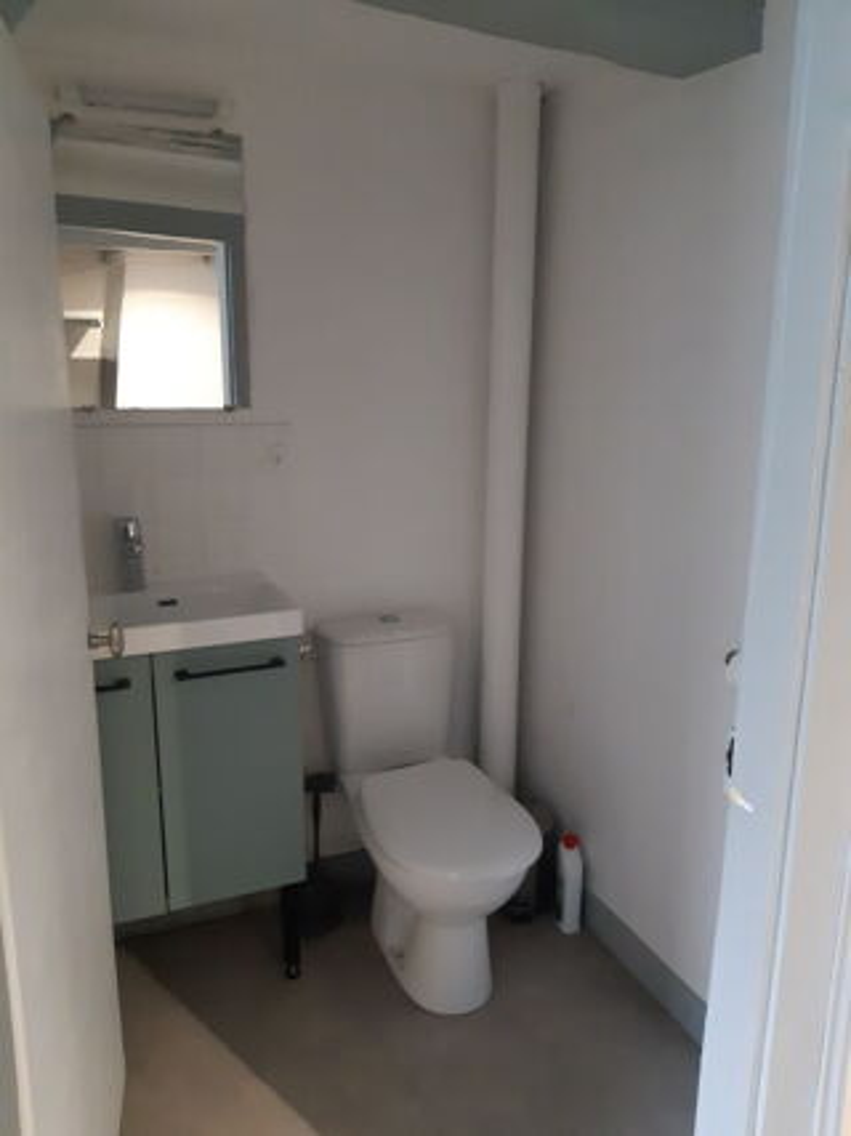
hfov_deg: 53.0
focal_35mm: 26
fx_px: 853
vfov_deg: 67.3
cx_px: 426
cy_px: 568
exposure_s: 1/25
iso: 400
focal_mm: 3.93
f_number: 1.7
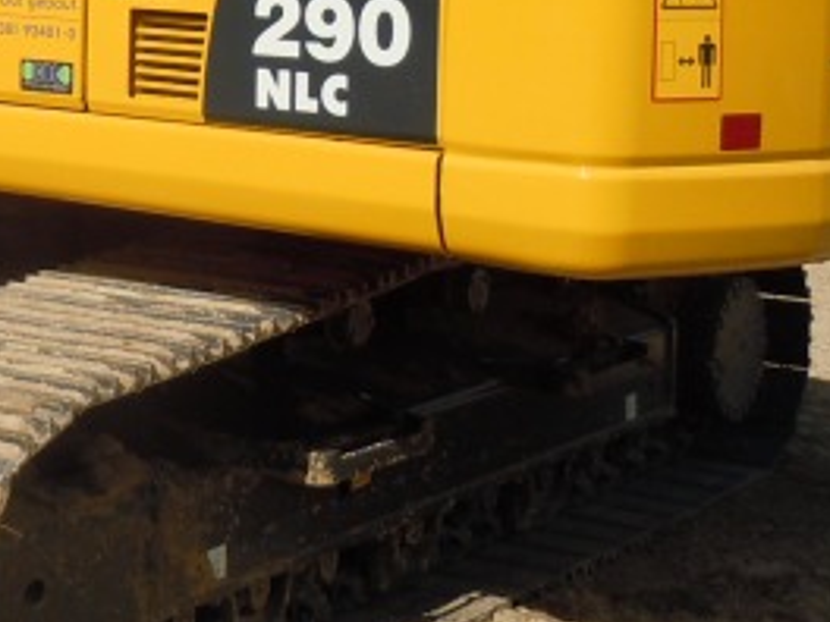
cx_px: -31
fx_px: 2182
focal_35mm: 91
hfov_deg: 20.7
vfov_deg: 15.9
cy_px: -31
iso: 100
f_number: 7
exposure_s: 1/320
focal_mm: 5.4
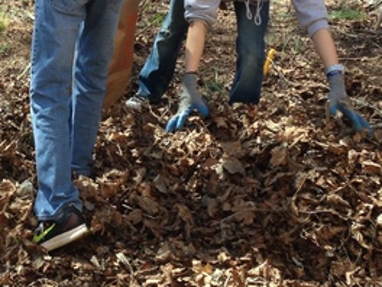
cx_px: 45
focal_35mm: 70
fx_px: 772
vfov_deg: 20.3
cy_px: -3
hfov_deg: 26.9
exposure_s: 1/433
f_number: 2.4
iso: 50
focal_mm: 4.12
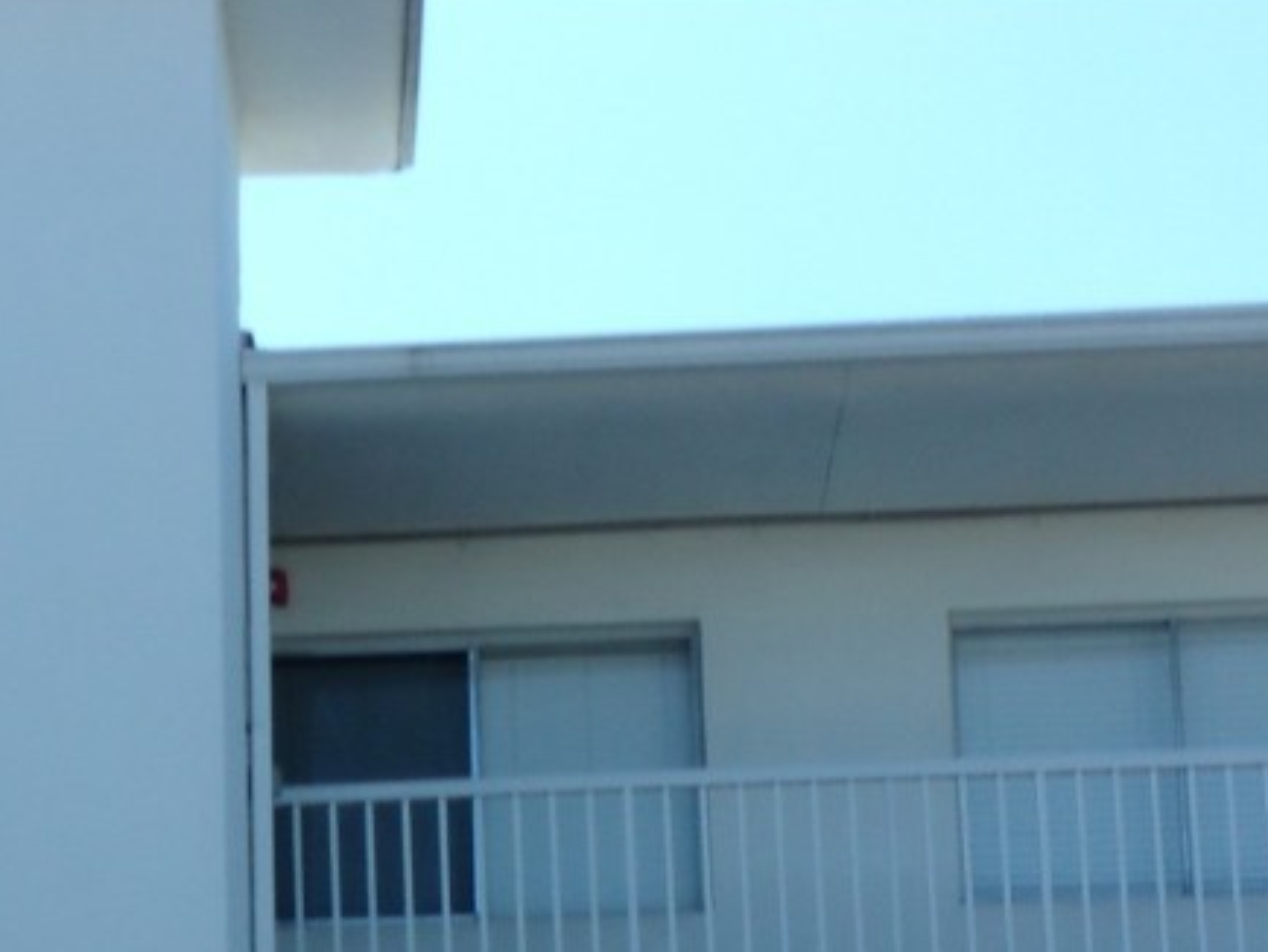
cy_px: 1104
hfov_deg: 12.9
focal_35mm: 151
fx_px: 5534
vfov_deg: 9.7
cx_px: 41
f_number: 13.7
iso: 80
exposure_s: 1/45
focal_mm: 11.5
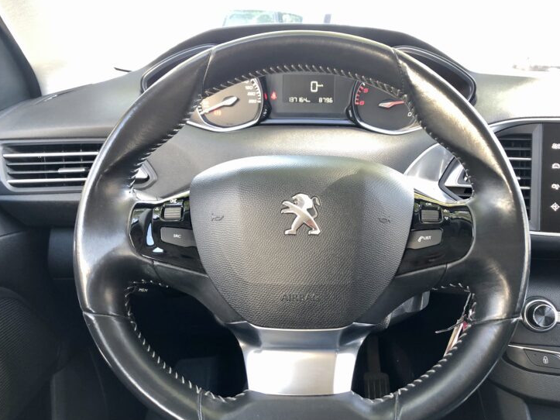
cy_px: 227
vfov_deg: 45.4
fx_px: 501
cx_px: 303
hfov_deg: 58.3
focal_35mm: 31
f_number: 1.8
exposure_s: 1/17
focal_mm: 3.99
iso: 40
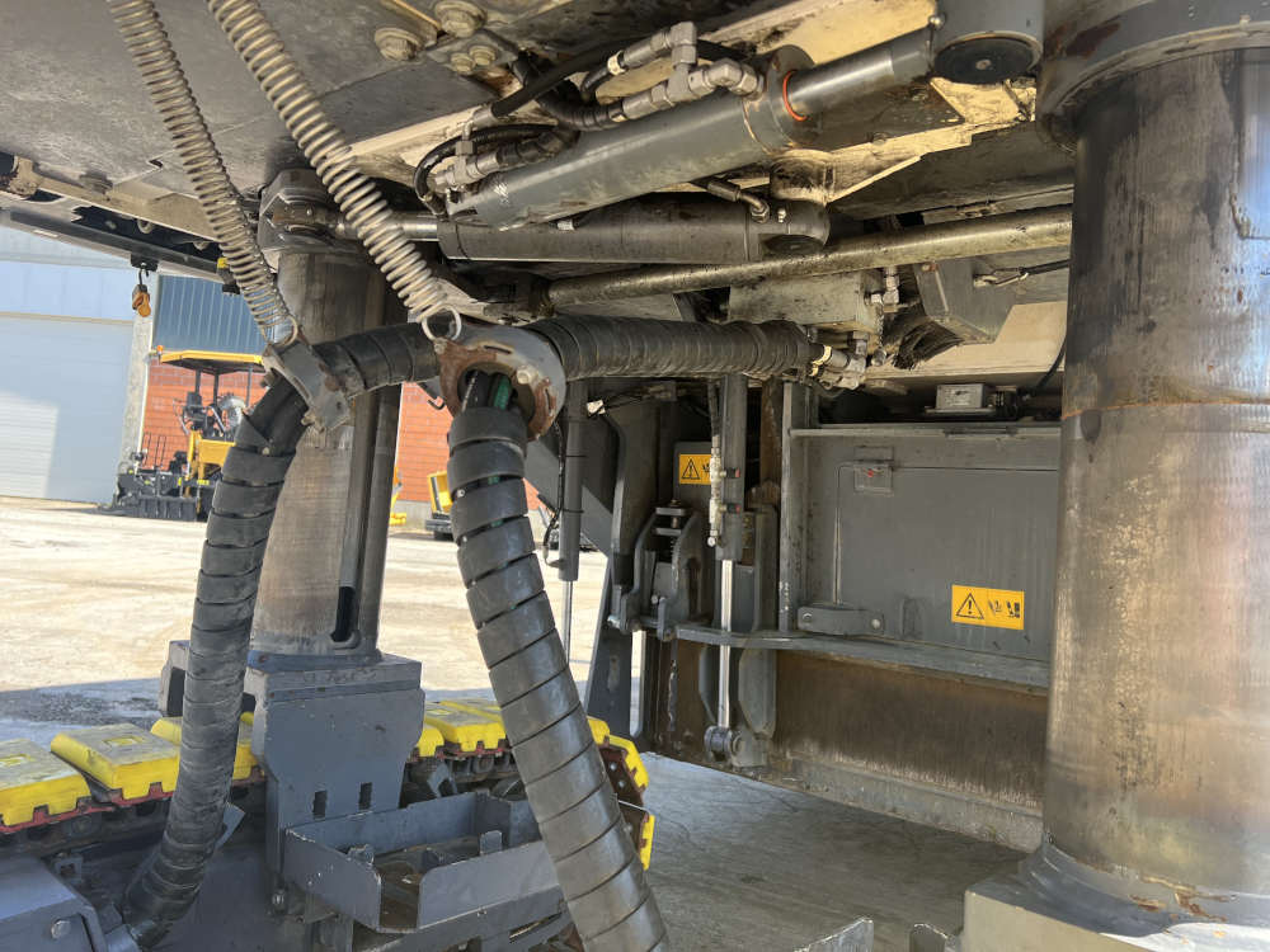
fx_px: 954
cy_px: 476
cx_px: 635
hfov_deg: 67.3
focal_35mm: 26
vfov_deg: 53.1
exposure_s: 1/394
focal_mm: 5.7
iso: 50
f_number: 1.5
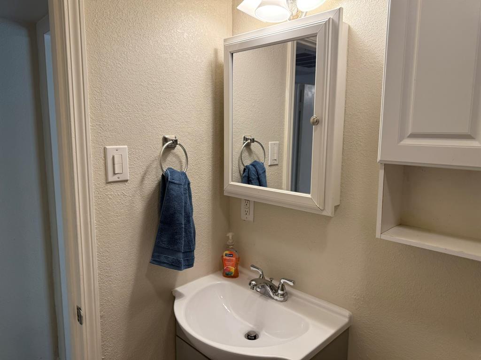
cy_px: 180
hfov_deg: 71.6
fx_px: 333
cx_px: 240
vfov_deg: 56.8
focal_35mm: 24
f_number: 1.78
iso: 100
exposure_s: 1/120
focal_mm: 6.76
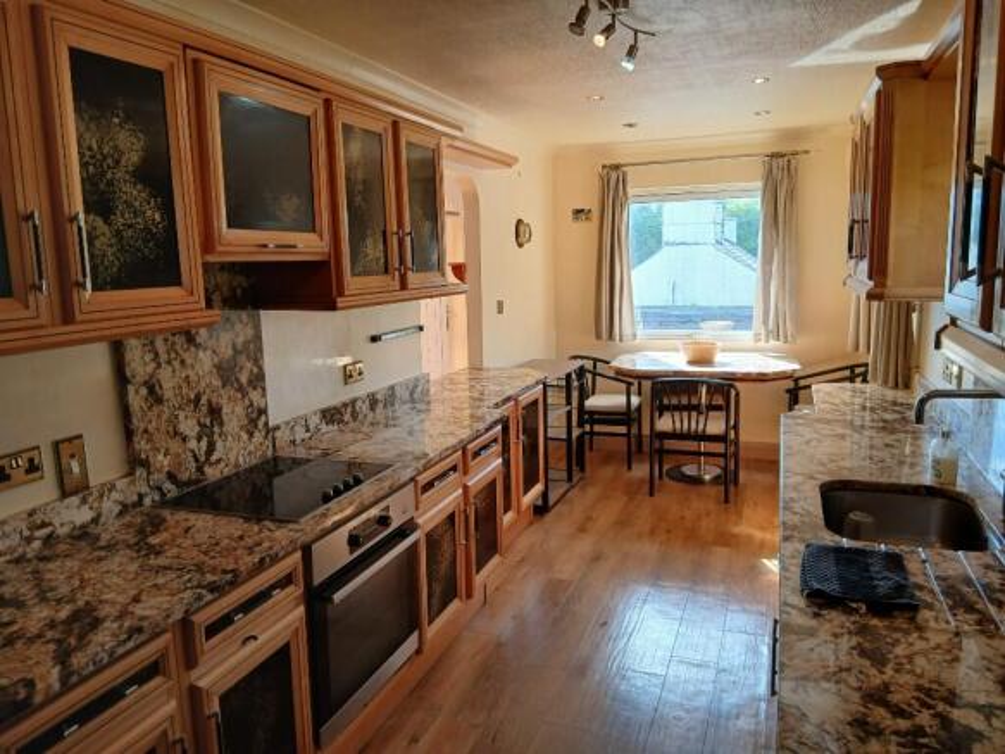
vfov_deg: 53.0
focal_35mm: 26
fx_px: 755
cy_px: 377
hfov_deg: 67.3
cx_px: 502
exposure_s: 1/50
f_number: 1.8
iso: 32
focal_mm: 3.98
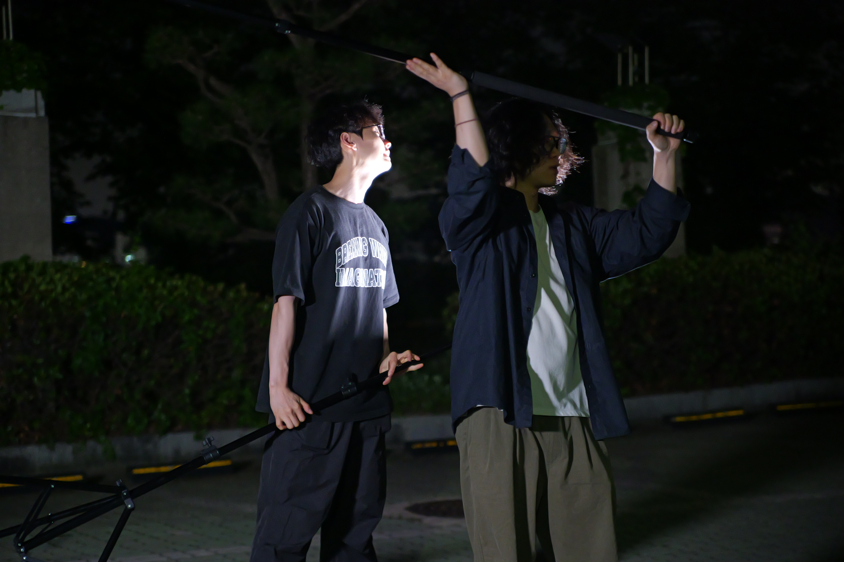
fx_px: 1758
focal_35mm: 75
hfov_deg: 27.0
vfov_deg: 18.2
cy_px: 281
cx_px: 422
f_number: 2.8
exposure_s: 1/60
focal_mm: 75
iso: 6400
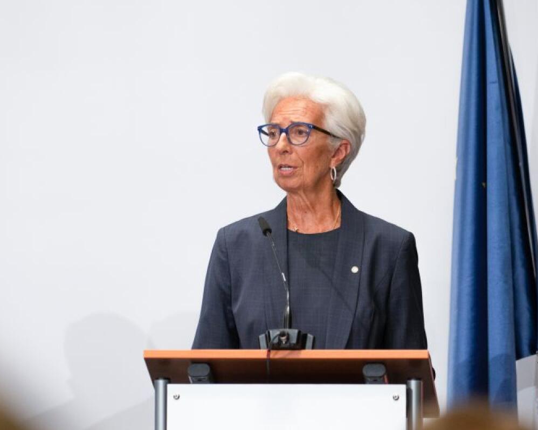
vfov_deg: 6.1
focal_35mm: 254
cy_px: 215
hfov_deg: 7.6
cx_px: 311
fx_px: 4044
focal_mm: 150
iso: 800
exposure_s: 1/320
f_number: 2.8
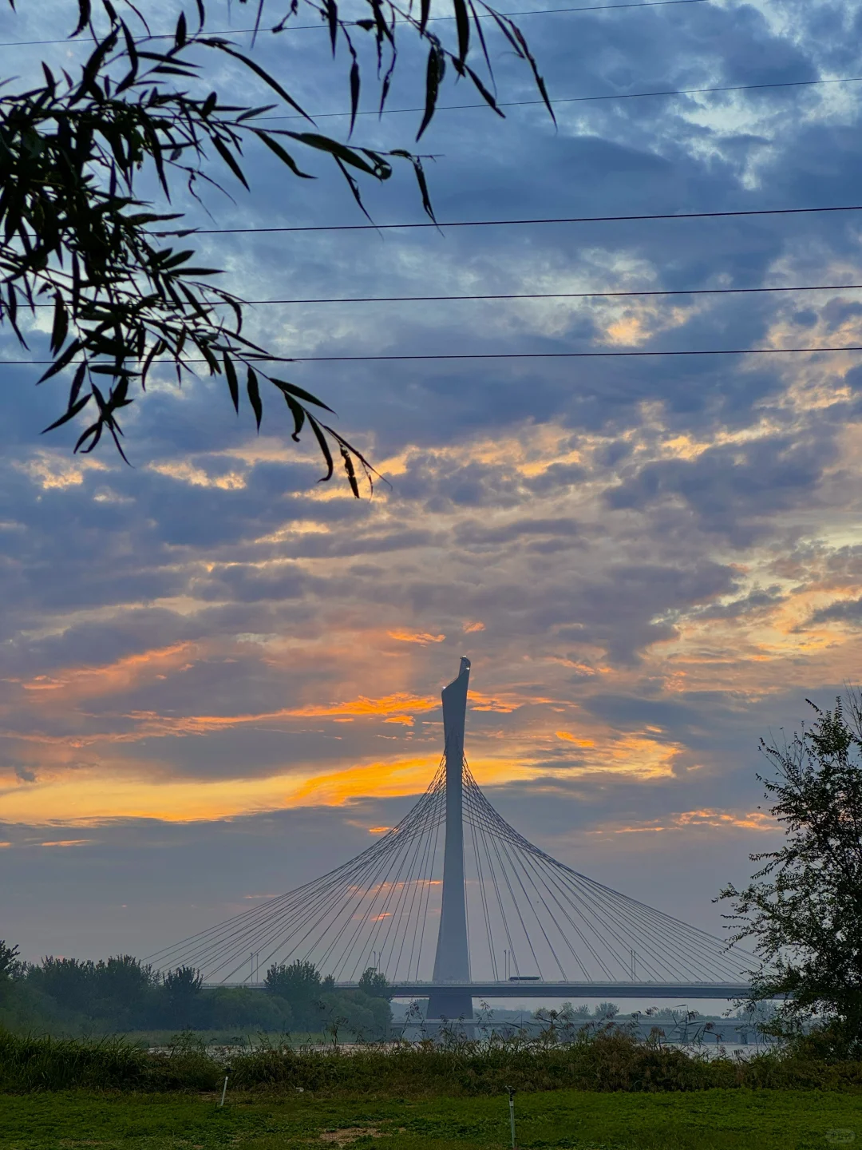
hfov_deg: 19.1
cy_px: 575
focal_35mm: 77
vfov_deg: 25.3
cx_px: 431
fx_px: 2557
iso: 50
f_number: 2.8
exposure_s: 1/99
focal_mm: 9
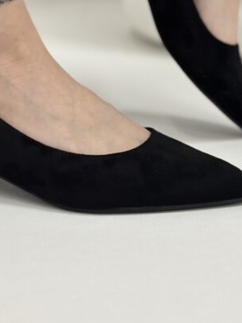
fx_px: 895
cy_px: 1
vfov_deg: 19.8
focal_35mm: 96
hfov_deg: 15.4
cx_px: 91
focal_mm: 6.86
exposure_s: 1/100
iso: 160
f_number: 1.78
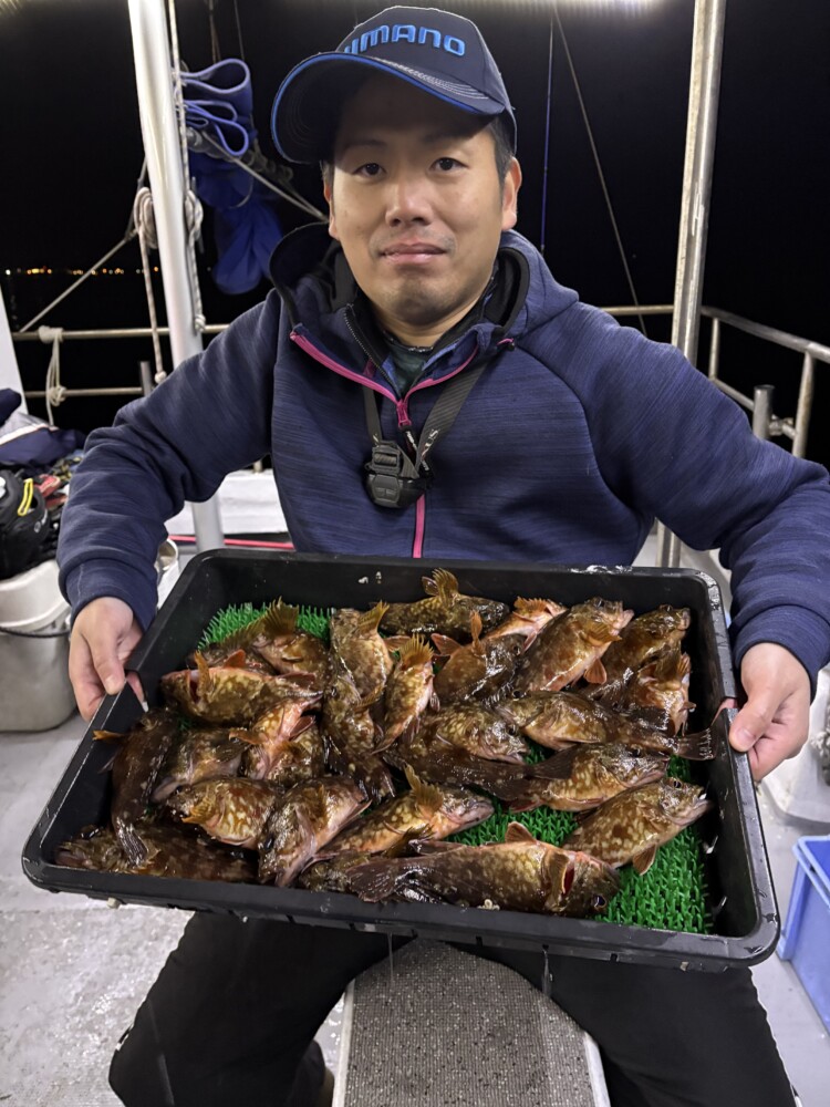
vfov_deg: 67.3
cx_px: 415
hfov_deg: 53.1
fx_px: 831
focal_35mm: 26
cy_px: 554
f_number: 1.6
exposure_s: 1/30
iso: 800
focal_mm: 5.96
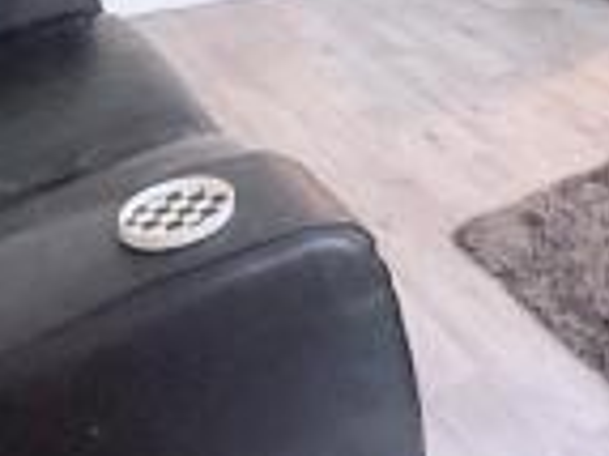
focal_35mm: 57
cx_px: 726
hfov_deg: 29.3
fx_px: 1002
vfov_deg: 20.0
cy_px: -322
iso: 500
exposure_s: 1/50
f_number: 2.2
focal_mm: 2.22
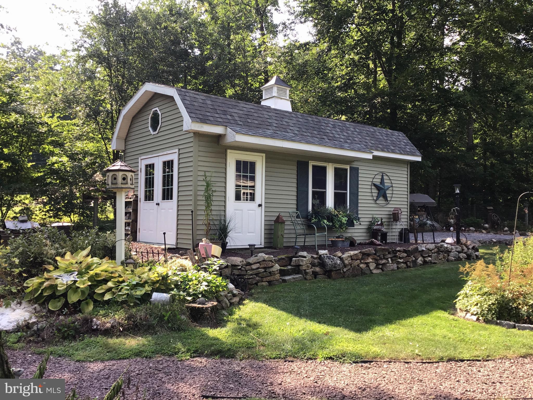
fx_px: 477
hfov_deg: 58.4
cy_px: 200
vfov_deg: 45.4
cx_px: 266
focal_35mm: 31
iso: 25
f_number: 2.4
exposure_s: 1/163
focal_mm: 3.3
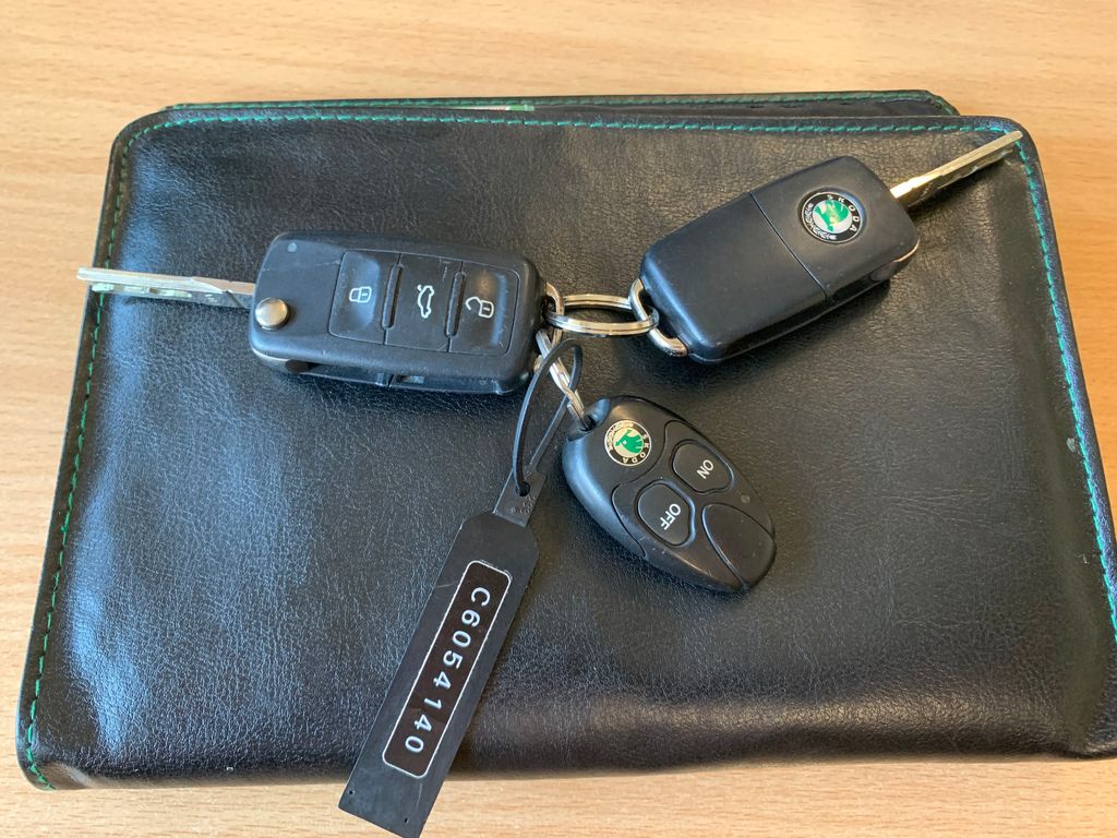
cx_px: 558
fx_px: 839
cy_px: 419
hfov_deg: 67.3
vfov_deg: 53.1
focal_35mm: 26
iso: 320
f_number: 1.8
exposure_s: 1/50
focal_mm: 4.25
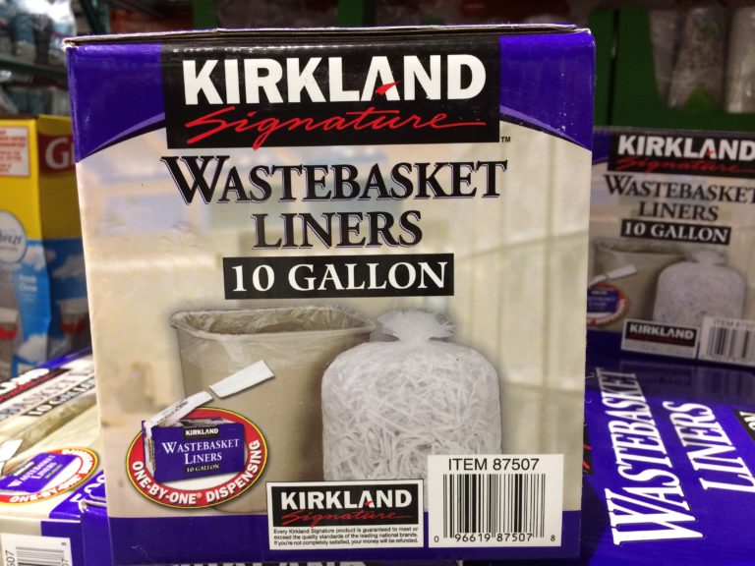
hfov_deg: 61.7
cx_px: 378
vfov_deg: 48.2
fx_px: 633
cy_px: 283
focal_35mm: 29
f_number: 2.2
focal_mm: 4.15
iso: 200
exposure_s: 1/30
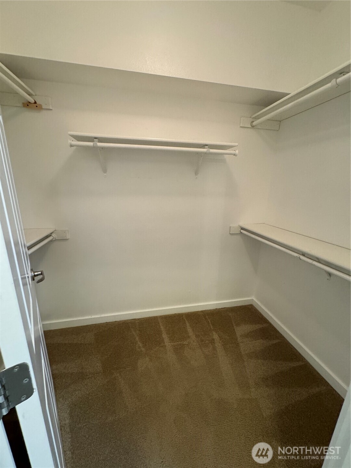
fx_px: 189
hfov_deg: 85.7
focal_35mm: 14
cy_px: 234
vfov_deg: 102.1
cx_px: 176
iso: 320
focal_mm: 2.22
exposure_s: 1/60
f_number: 2.2
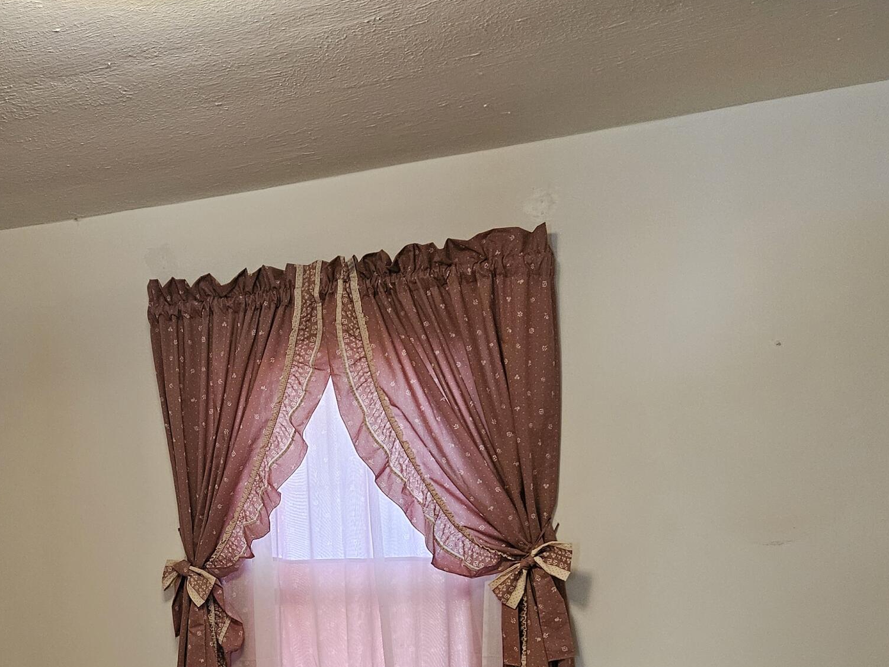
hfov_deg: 40.8
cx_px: 315
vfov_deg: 29.6
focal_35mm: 46
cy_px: 650
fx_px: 1181
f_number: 1.8
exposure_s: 1/120
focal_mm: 5.4
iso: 1000
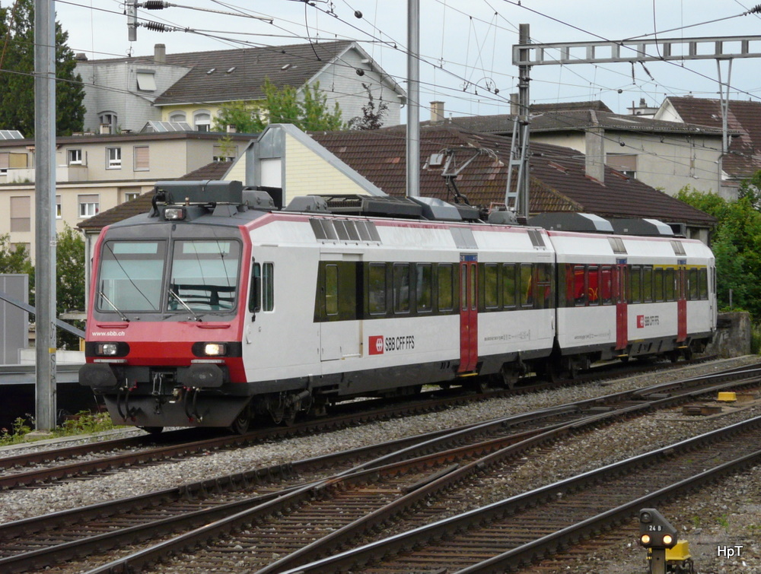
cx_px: 380
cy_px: 287
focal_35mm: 101
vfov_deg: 14.7
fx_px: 2226
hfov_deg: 19.4
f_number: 3.6
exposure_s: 1/200
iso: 200
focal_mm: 16.6
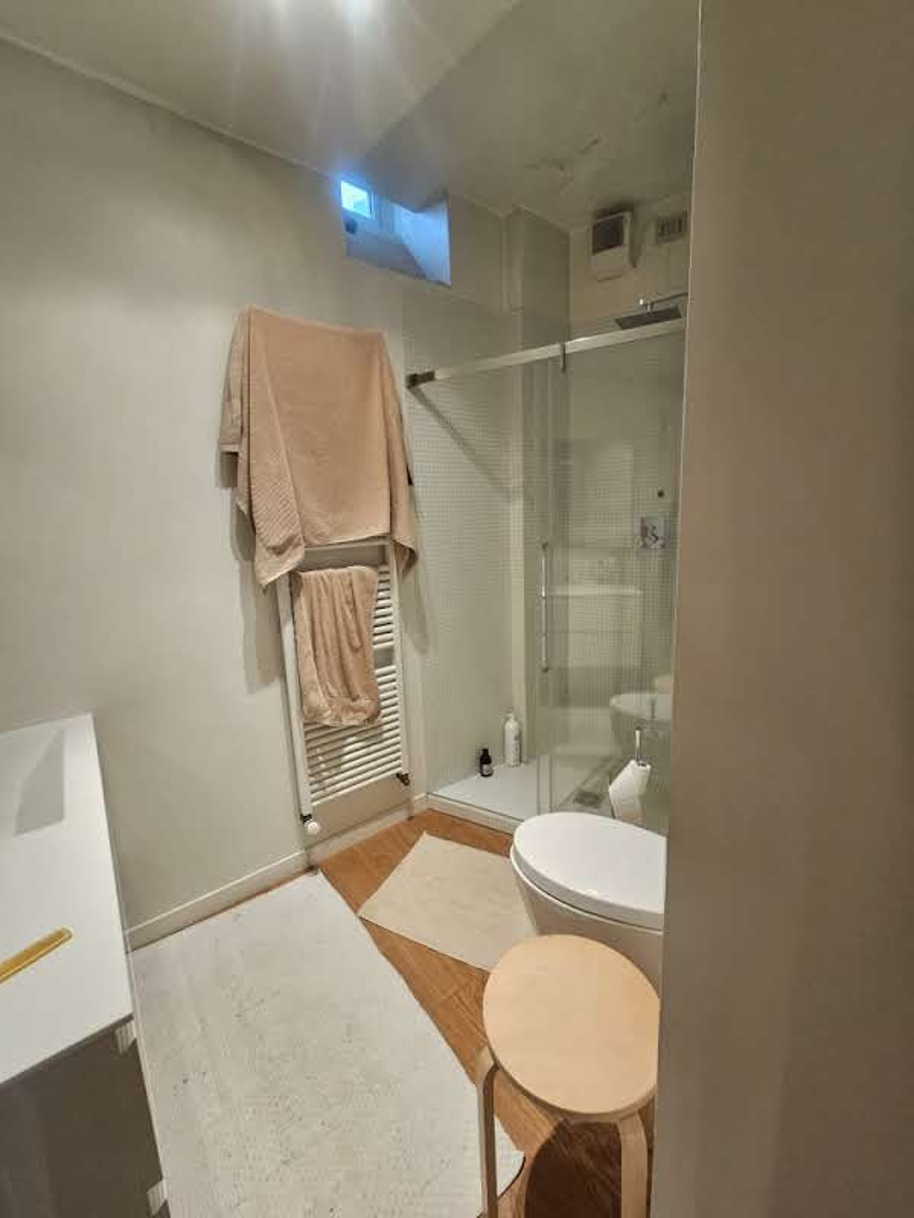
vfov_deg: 106.2
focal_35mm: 13
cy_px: 609
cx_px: 457
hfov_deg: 89.9
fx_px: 458
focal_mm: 2.2
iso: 125
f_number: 2.2
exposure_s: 1/50
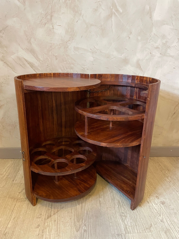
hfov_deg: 53.1
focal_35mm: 26
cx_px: 90
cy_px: 120
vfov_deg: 67.3
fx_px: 179
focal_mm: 4.2
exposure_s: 1/25
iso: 500
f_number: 1.6
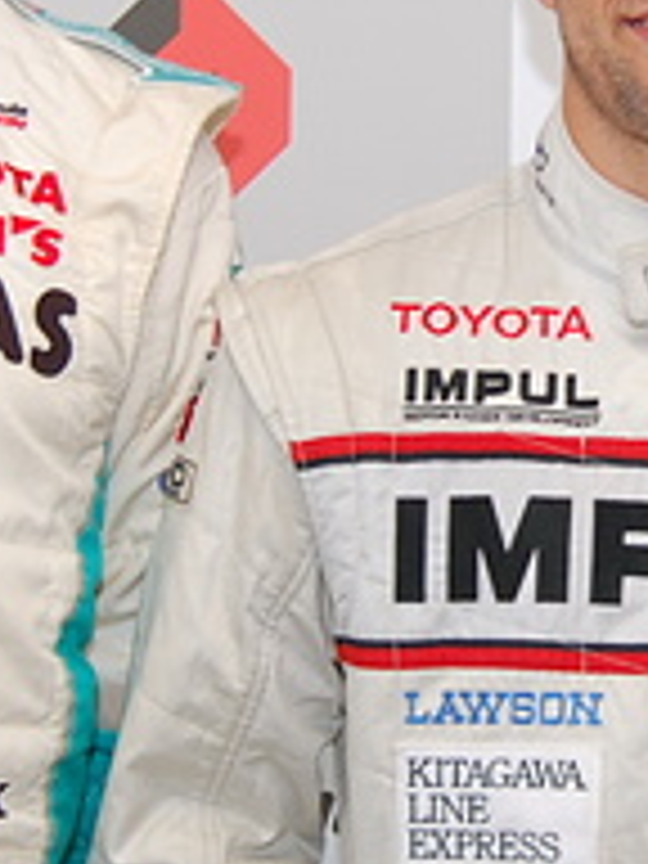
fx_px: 3519
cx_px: 621
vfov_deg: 14.0
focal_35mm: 141
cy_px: 333
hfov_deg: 10.4
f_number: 4
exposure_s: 1/60
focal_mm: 26
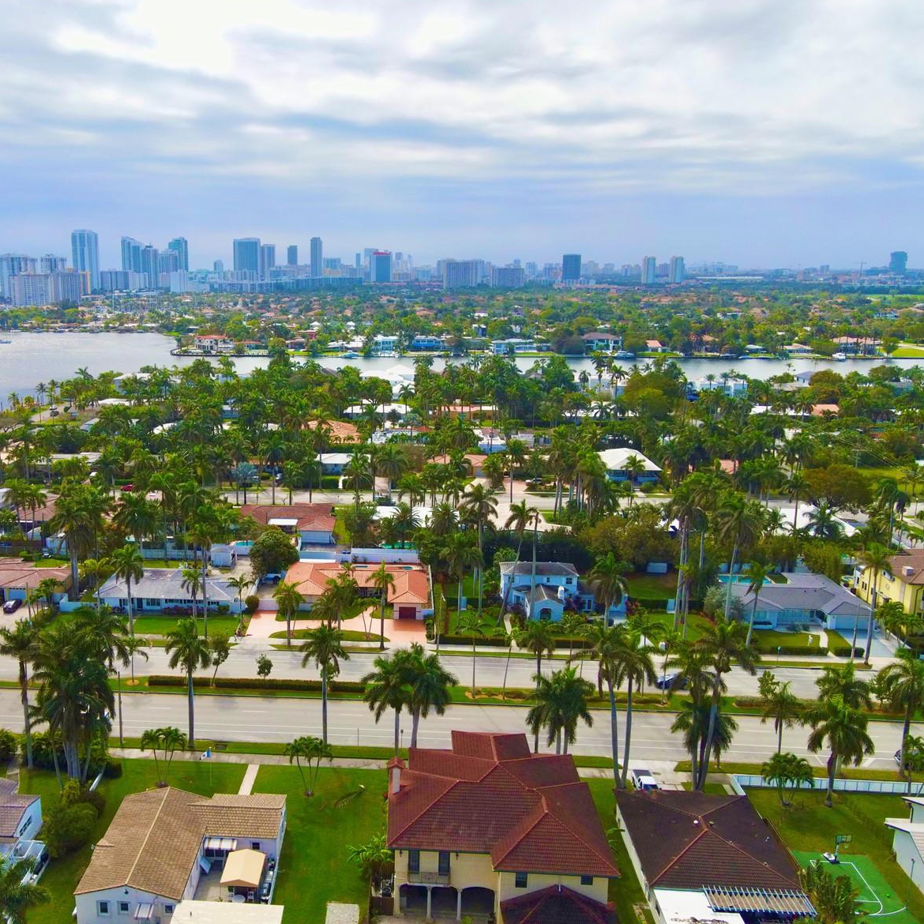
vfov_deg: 55.6
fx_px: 876
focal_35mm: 29
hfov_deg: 54.8
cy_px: 451
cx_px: 327
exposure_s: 1/1000
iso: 100
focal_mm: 4.5
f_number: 2.8
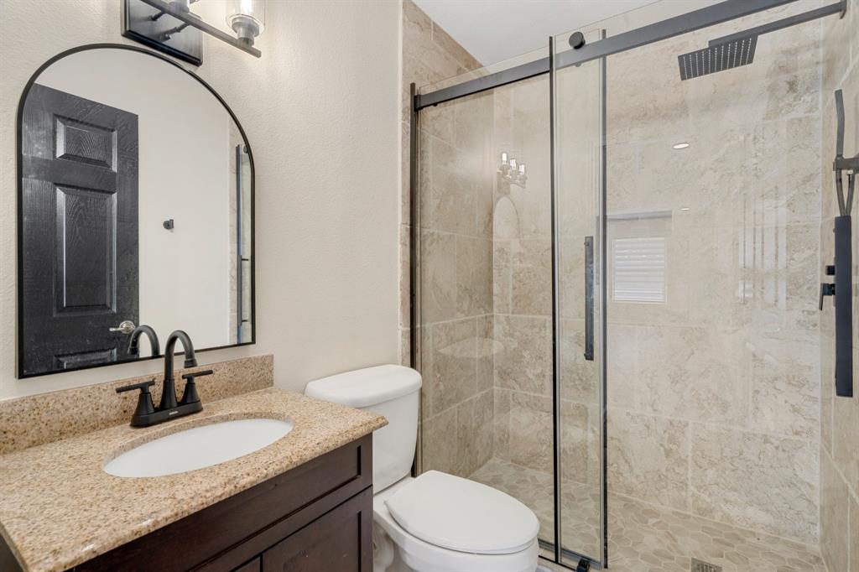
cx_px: 430
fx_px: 405
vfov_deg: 70.4
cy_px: 286
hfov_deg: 93.3
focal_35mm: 17
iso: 400
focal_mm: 17
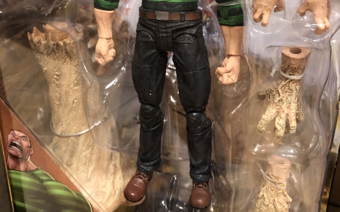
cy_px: 46
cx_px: 170
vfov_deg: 29.9
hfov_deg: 47.2
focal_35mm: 42
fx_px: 389
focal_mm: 3.99
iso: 40
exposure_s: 1/15
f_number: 1.8
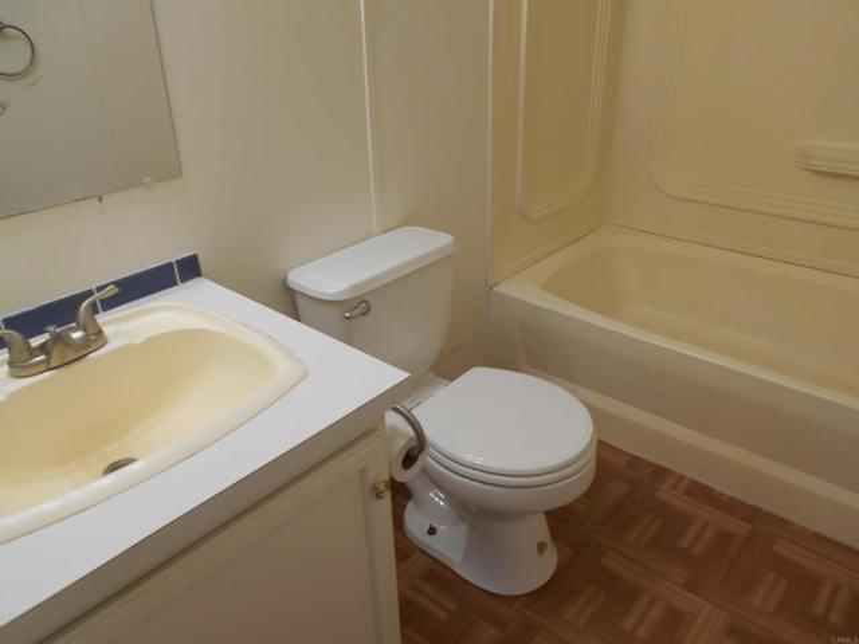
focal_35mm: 26
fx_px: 645
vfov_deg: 53.1
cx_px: 430
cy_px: 322
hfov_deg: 67.3
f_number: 3.2
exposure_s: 1/30
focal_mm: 4.6
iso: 80
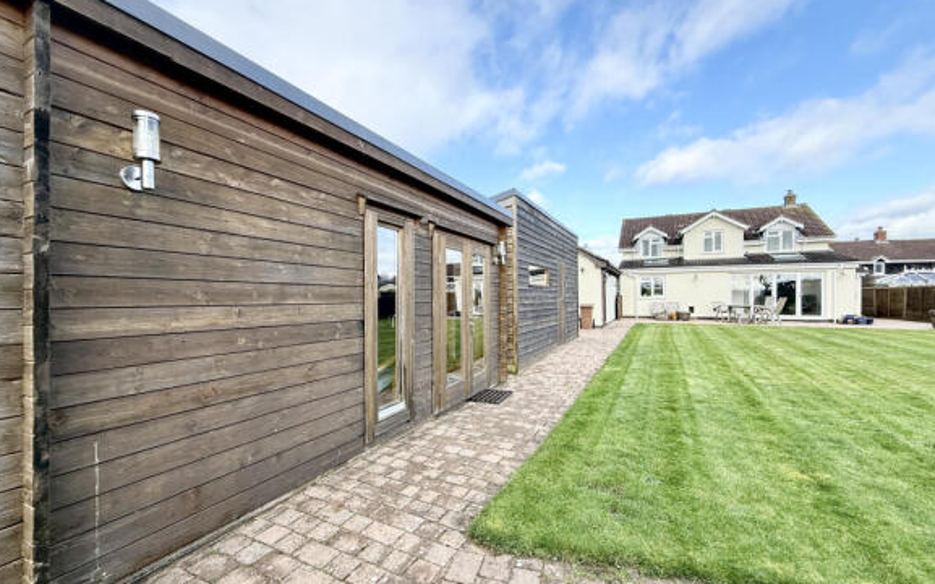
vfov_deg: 74.7
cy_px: 307
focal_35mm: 15
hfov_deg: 101.5
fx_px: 382
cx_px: 464
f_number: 2.2
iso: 64
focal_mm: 2.22
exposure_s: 1/569
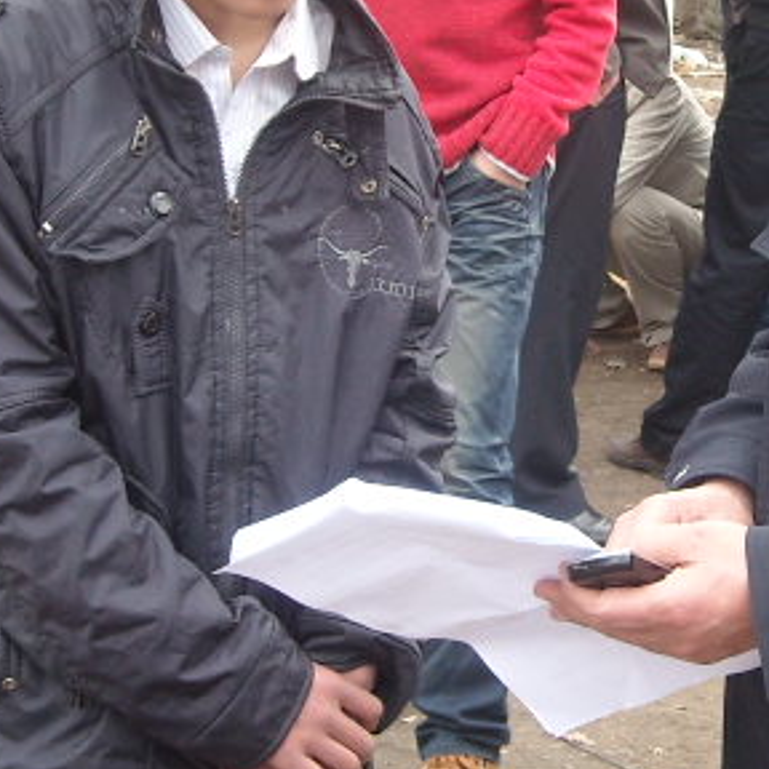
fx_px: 2765
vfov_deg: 15.8
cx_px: 686
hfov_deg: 15.7
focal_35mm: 110
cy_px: 291
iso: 64
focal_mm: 5.7
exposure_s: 1/141
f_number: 2.8
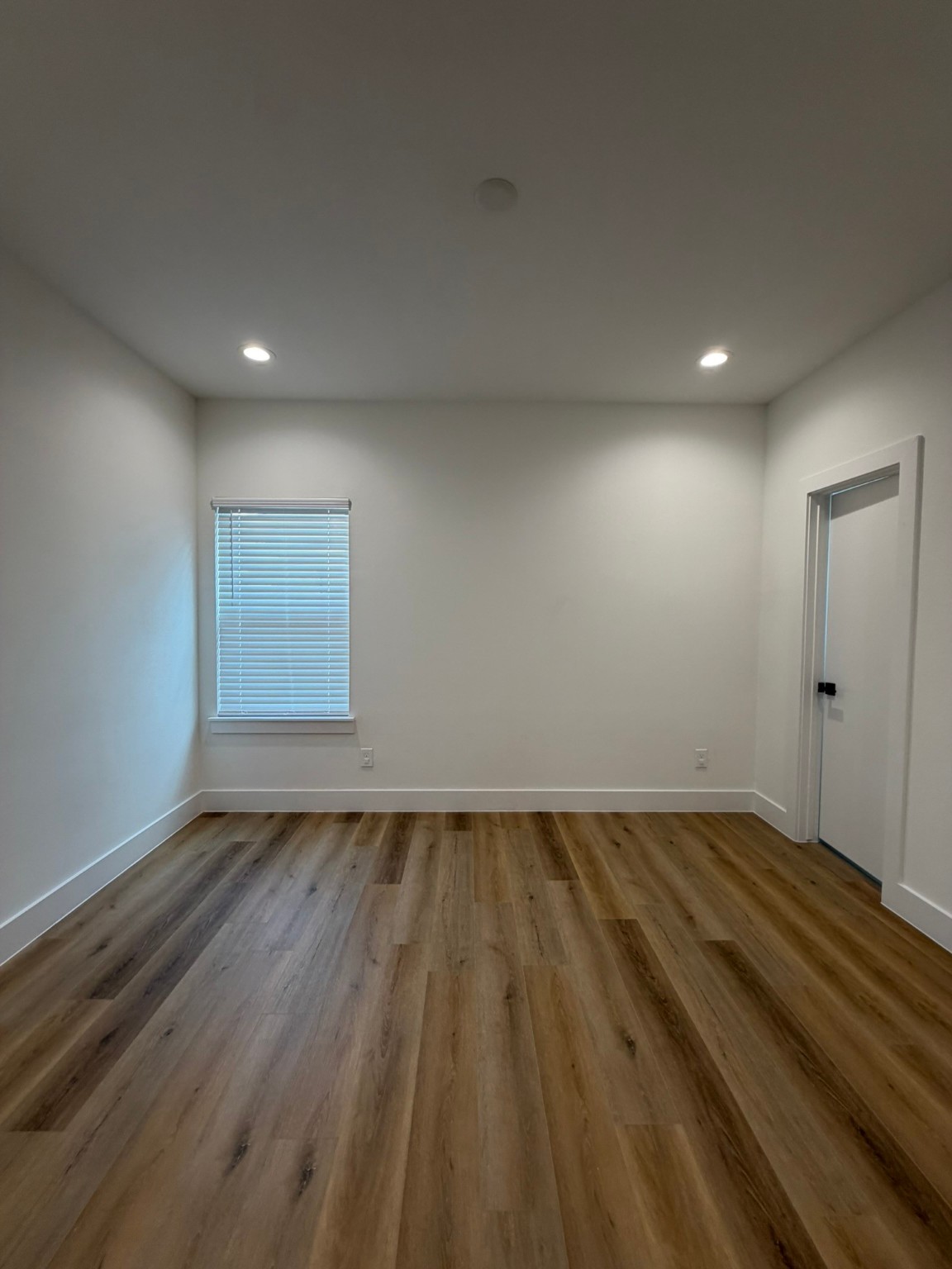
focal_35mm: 14
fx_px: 513
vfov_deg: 102.1
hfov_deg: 85.7
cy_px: 634
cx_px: 476
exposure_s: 1/120
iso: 125
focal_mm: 2.22
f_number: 2.2
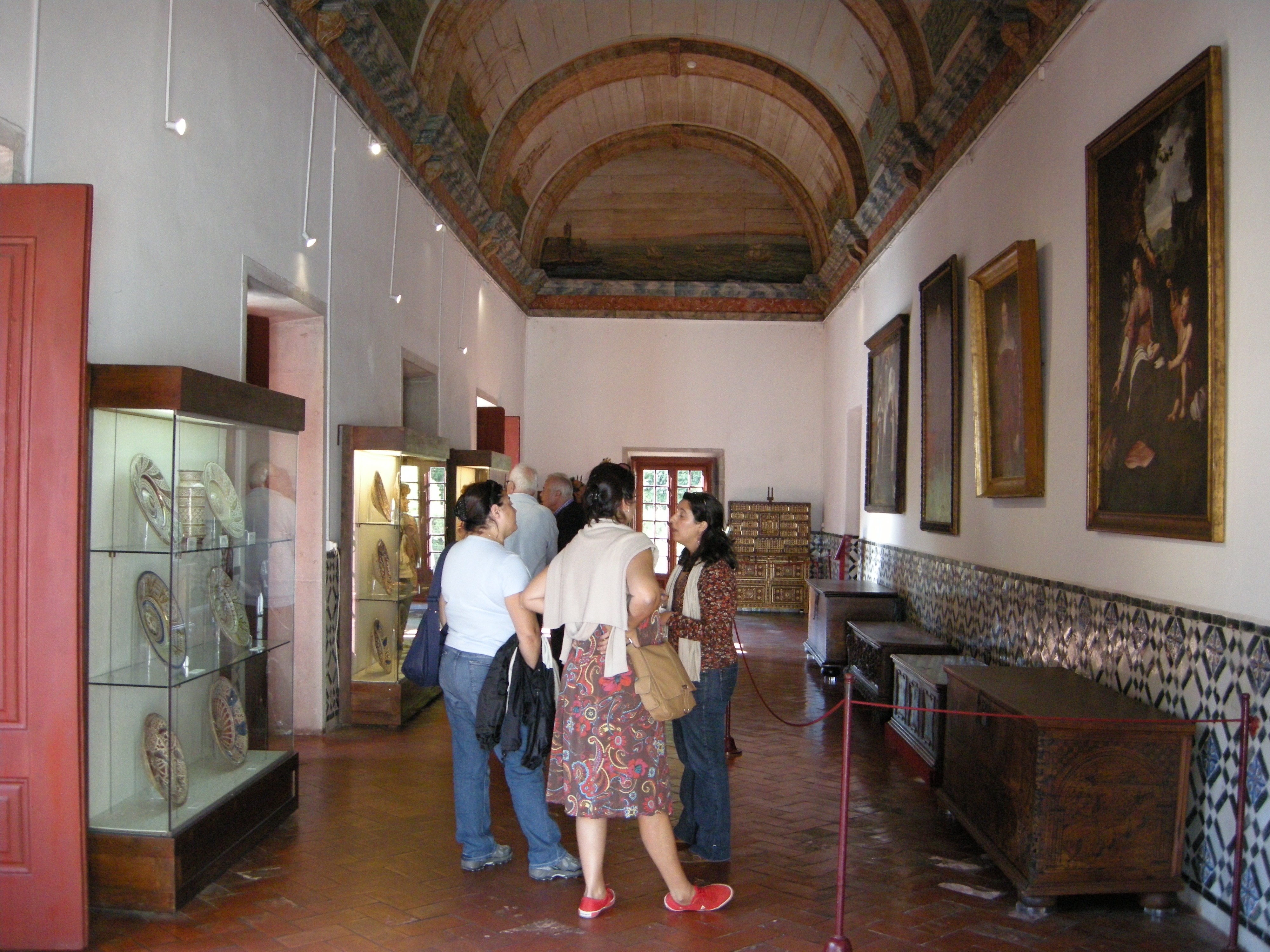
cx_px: 635
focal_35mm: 35
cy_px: 476
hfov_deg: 52.6
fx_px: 1284
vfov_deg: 40.7
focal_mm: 7.5
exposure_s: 1/72.6
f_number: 2.7
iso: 400
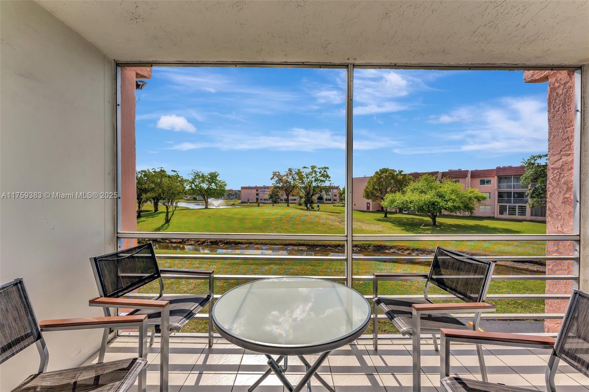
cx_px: 294
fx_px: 239
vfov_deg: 78.8
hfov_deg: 101.9
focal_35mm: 15
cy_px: 196
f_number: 8
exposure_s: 1/1600
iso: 400
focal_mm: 14.6
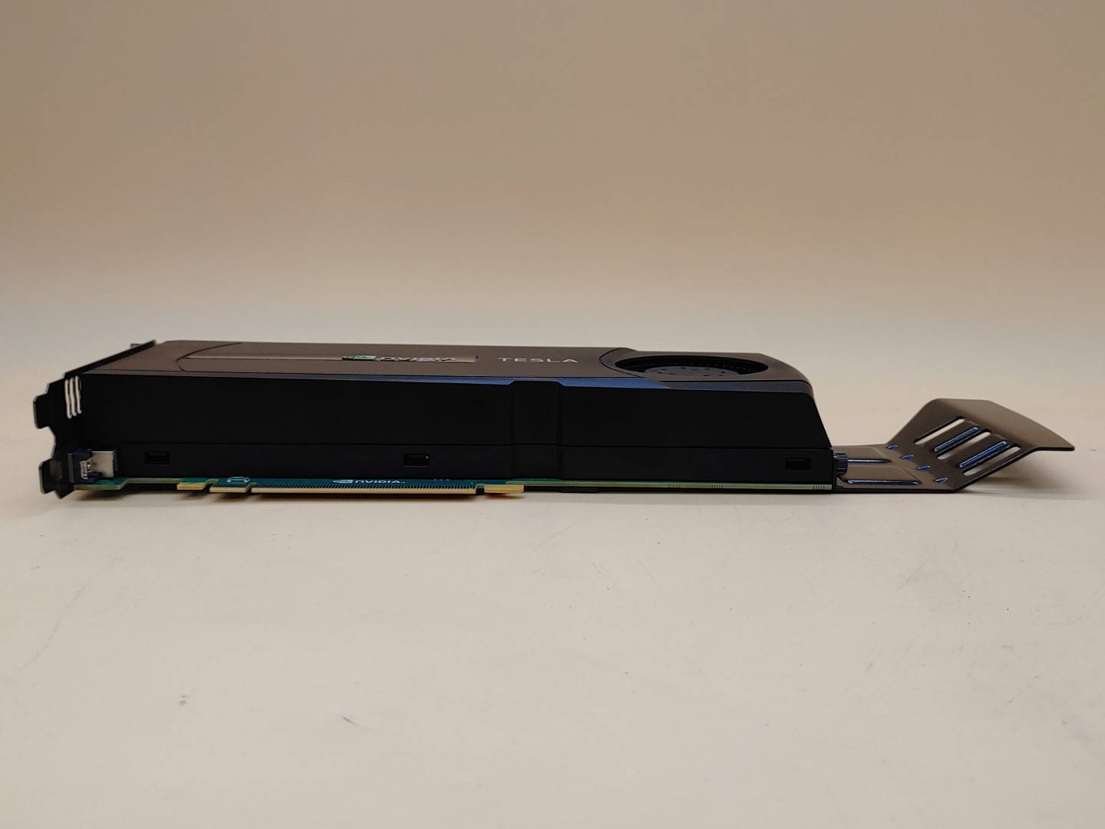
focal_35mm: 33
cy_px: 414
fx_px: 1053
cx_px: 552
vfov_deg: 42.9
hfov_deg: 55.4
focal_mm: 4.36
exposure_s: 1/117
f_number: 1.8
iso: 50
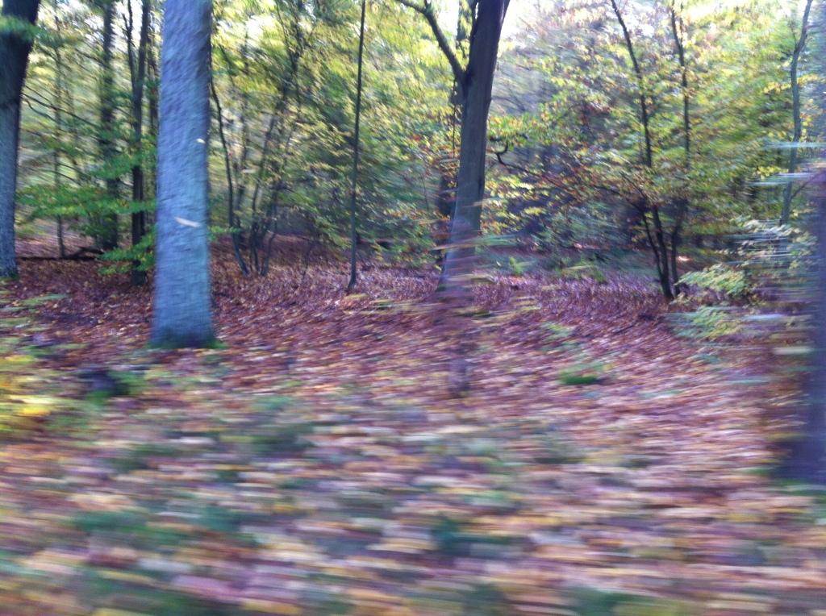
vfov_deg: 40.6
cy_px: 308
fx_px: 834
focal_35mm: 35
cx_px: 413
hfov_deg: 52.7
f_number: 2.8
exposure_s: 1/24
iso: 80
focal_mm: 3.85
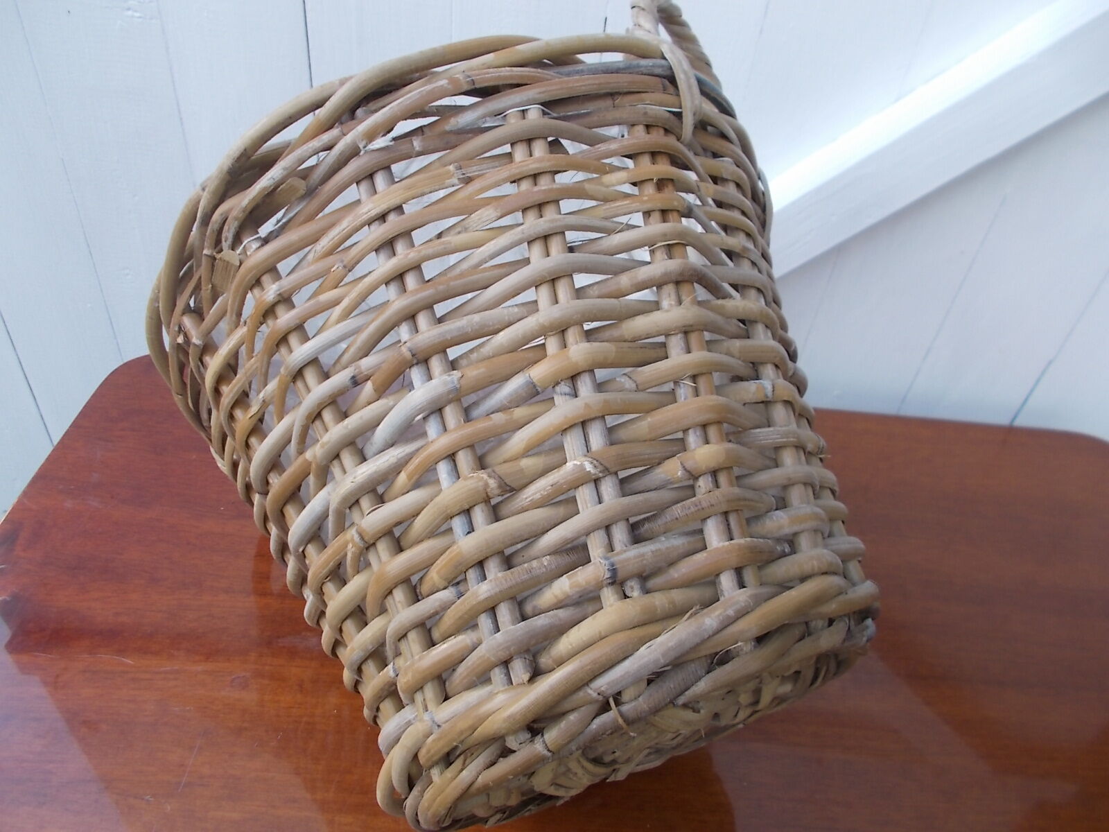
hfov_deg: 67.3
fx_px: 833
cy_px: 416
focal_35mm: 26
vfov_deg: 53.1
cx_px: 554
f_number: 3.2
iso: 80
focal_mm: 4.6
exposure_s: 1/100
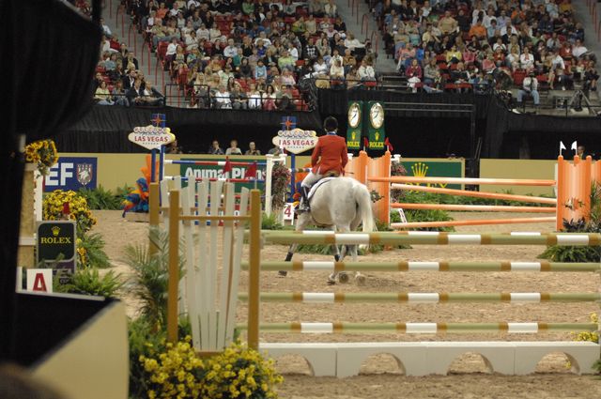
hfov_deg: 17.5
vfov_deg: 11.7
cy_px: 200
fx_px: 1951
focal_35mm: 117
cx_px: 300
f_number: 2.8
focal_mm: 78
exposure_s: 1/400
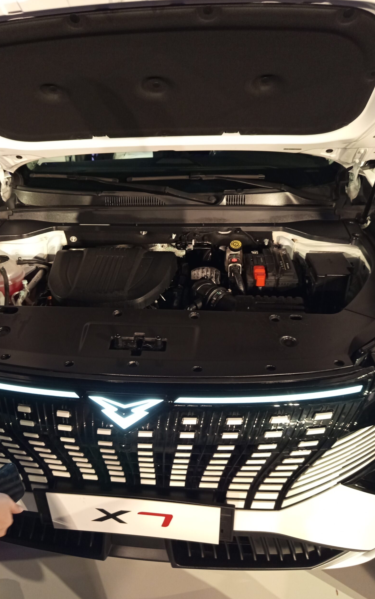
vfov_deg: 70.4
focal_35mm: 26
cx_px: 154
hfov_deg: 47.4
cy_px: 303
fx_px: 425
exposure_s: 1/33.3
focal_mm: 5.24
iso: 539
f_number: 1.7
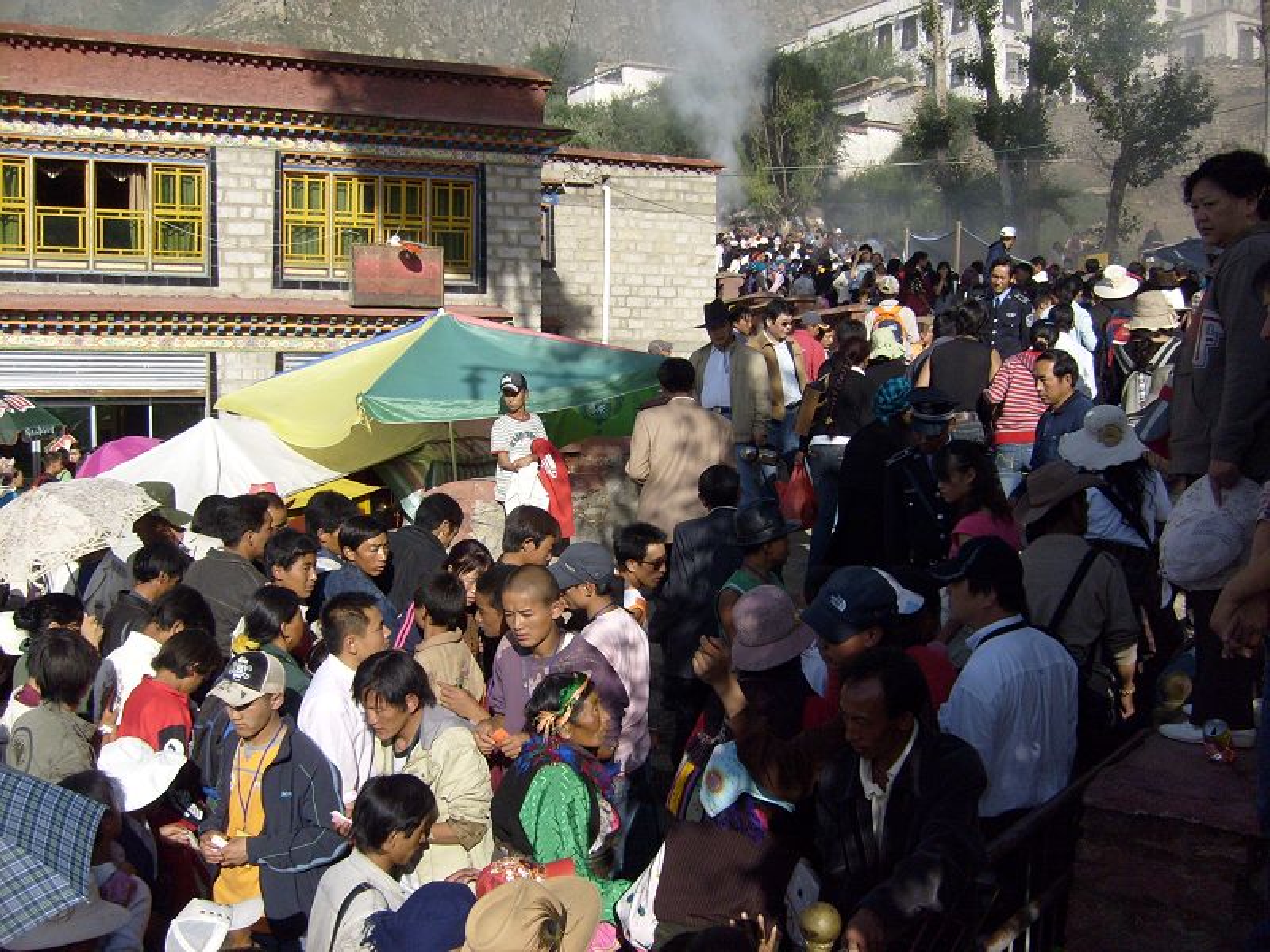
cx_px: 635
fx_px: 1284
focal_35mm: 35
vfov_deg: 40.7
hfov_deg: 52.6
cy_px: 476
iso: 80
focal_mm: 5.8
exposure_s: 1/250
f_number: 7.1
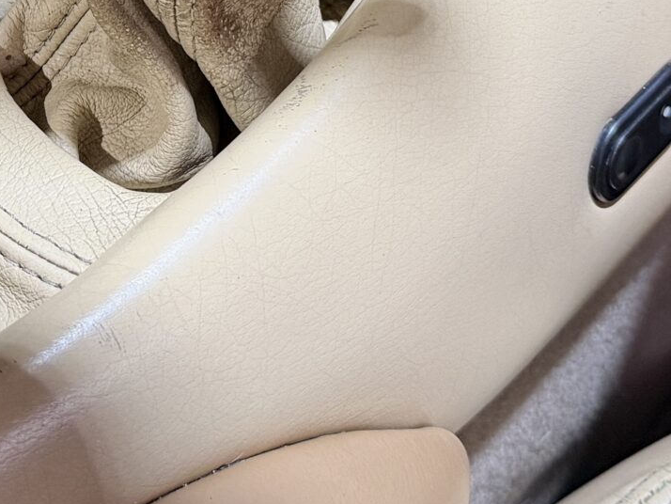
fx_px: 1668
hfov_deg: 21.7
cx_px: -36
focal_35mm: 86
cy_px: -125
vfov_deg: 16.4
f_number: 1.78
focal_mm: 6.76
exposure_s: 1/50
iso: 320
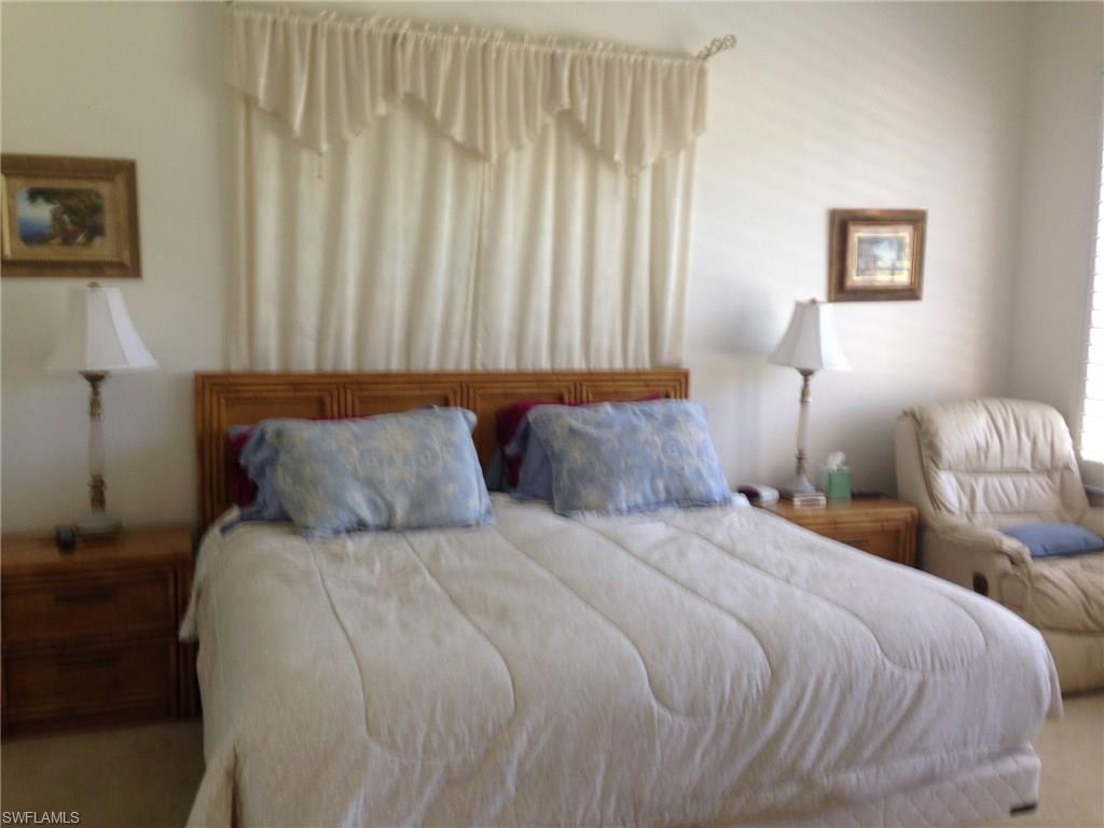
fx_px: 1052
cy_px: 414
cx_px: 552
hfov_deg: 55.4
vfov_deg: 42.9
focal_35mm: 33
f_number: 2.4
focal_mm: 4.12
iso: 50
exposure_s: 1/20
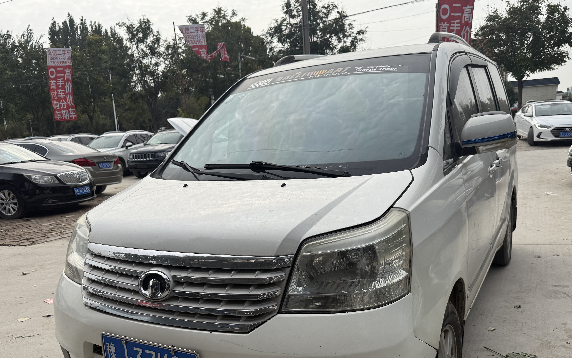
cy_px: 239
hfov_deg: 61.2
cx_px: 266
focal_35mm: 31
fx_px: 483
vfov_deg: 40.1
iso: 80
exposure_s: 1/4975
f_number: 1.78
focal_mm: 6.76
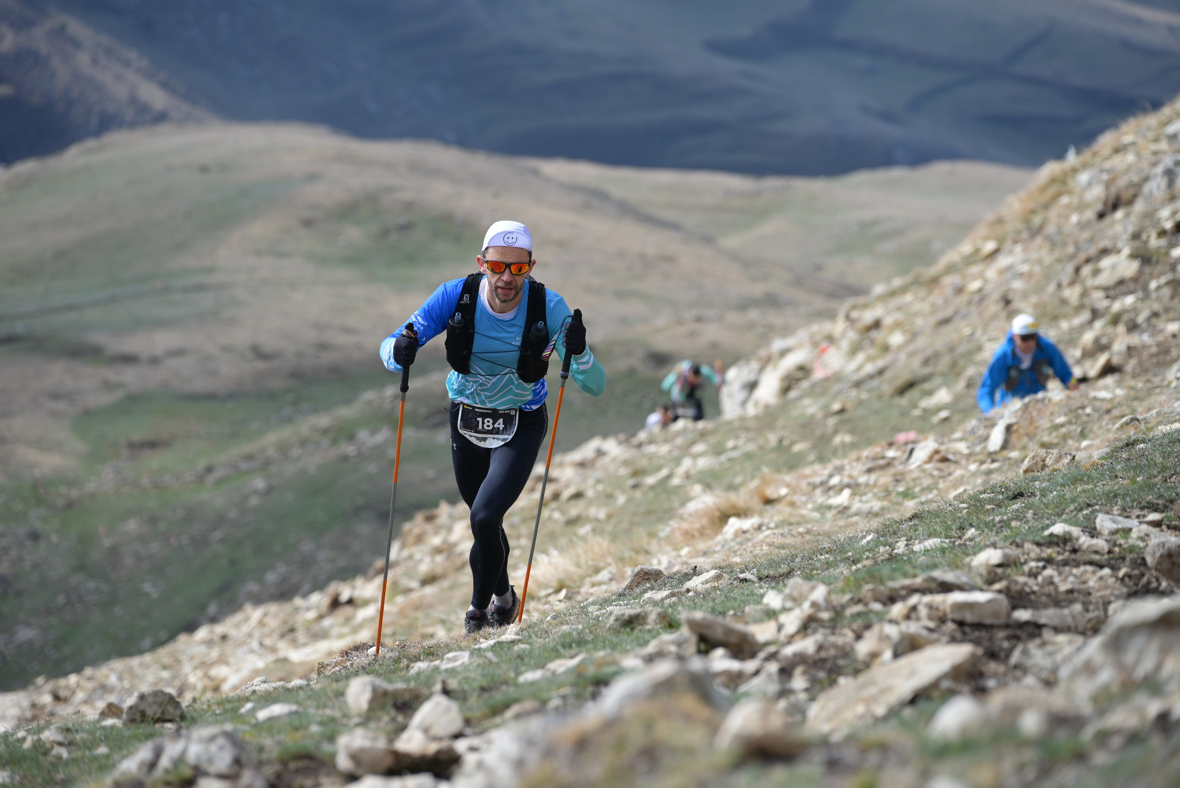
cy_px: 394
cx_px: 590
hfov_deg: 13.7
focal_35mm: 150
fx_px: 4918
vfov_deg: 9.2
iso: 160
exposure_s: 1/1000
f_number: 4
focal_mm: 150
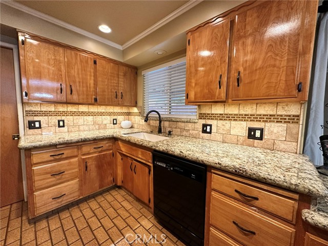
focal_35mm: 14
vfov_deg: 85.7
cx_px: 164
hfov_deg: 102.1
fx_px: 133
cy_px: 123
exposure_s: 1/60
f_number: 2.2
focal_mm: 2.22
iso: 320
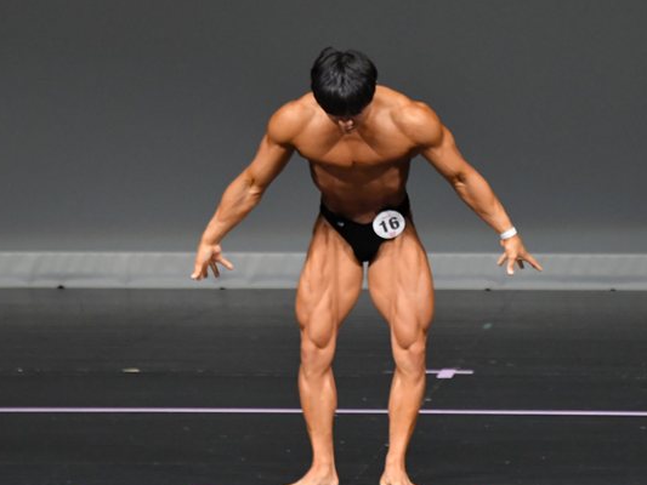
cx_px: 382
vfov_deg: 3.1
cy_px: 215
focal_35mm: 482
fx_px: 9011
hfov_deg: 4.1
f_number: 5.6
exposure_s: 1/400
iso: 4000
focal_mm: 230
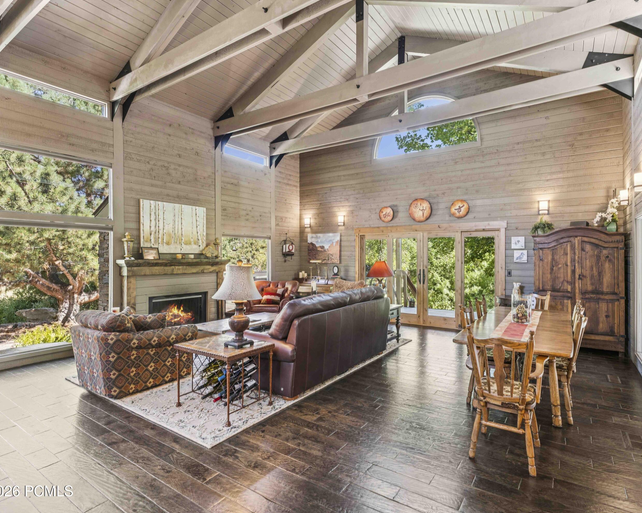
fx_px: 336
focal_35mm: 18
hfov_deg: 86.9
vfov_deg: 74.8
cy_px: 257
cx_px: 363
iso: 500
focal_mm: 15.6
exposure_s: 1/15
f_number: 7.1
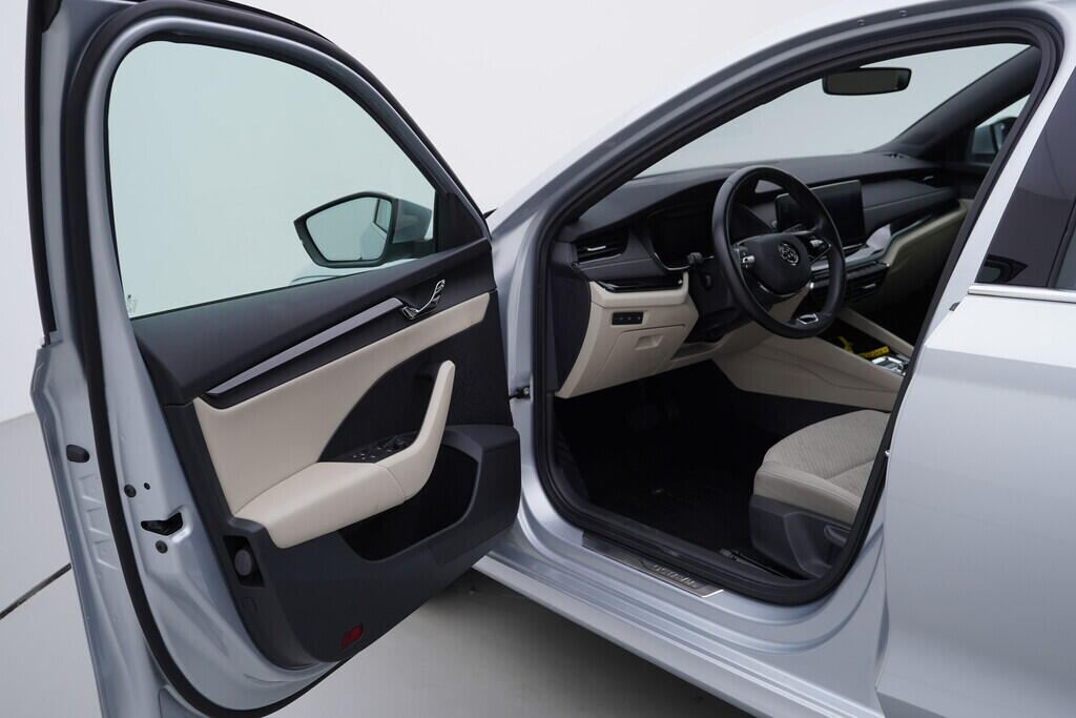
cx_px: 538
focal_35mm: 36
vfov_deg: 36.9
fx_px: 1076
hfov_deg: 53.1
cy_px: 359
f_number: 4
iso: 125
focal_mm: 24
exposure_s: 1/80
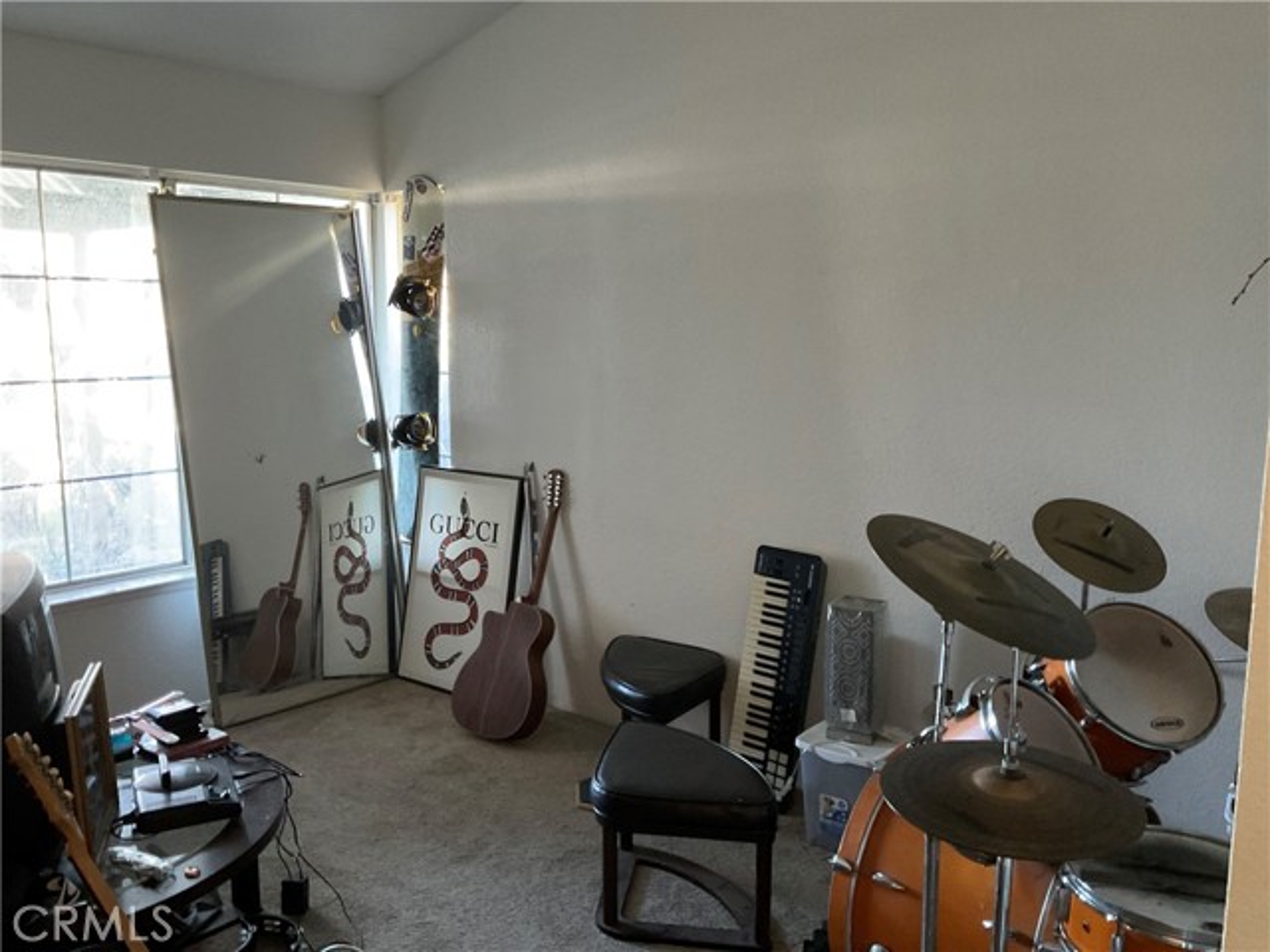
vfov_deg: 48.2
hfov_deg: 61.7
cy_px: 476
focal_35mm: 29
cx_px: 635
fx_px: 1064
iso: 320
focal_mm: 3
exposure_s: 1/30
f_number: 1.8
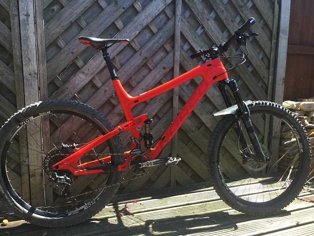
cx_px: 157
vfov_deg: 48.2
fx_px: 263
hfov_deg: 61.7
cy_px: 118
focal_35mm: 29
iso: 25
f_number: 2.2
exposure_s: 1/247
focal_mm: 4.15
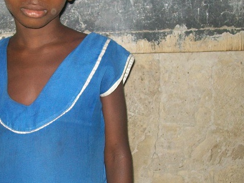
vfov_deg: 18.4
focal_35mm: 80
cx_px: 41
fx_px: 564
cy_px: 121
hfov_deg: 24.0
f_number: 2.7
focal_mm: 6
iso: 64
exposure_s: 1/60
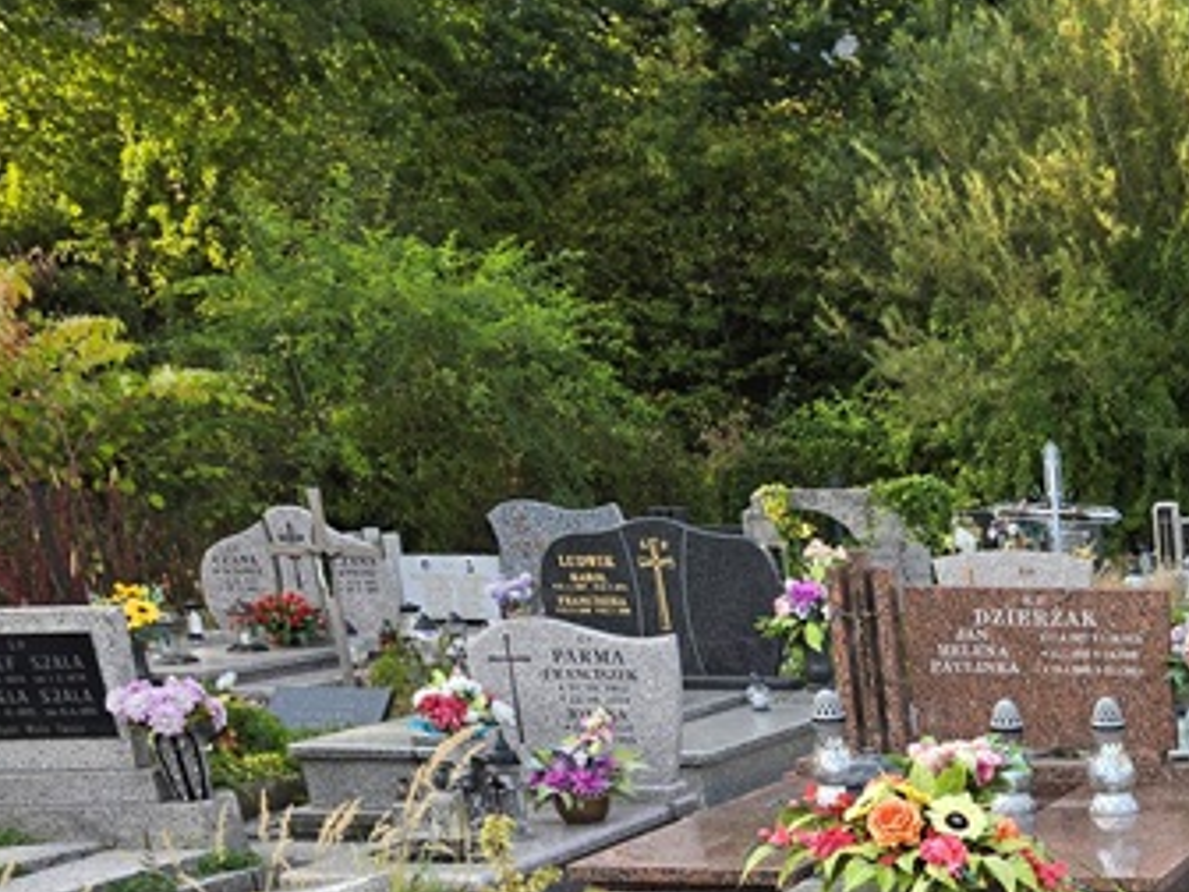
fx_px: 2404
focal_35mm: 70
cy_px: 1281
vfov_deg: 18.9
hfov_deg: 23.6
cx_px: 1649
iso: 16
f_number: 1.7
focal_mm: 6.3
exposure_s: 1/180
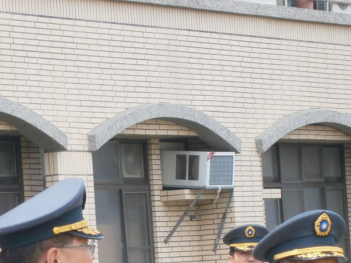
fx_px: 2606
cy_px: 318
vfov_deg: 5.8
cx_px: 67
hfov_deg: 7.7
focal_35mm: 257
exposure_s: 1/125
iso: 80
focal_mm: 17.8
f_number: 5.4
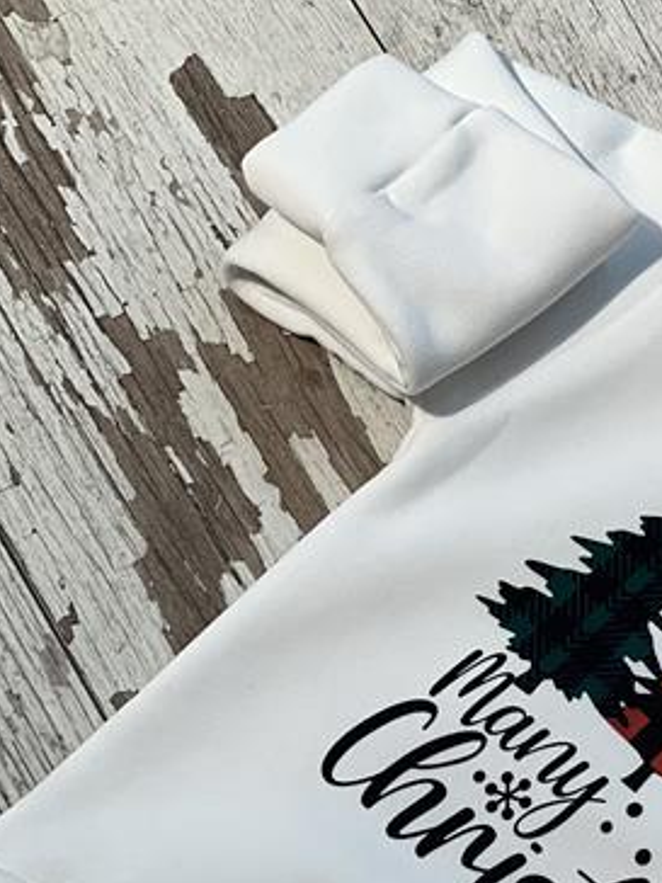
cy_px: 771
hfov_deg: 8.7
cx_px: 677
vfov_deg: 11.6
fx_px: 4309
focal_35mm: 169
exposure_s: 1/100
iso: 100
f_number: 2.8
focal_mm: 9
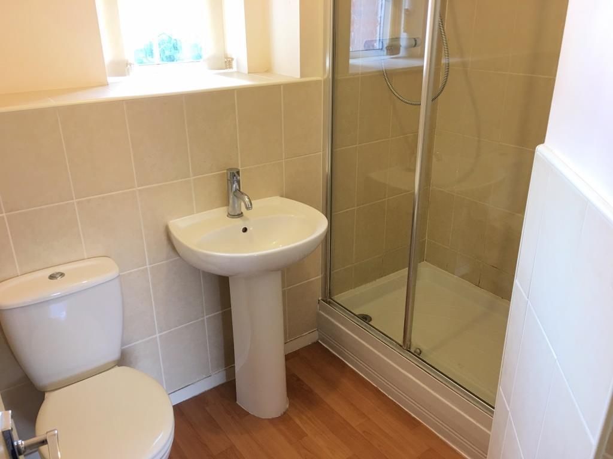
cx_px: 306
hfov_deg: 61.7
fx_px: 514
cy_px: 230
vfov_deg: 48.2
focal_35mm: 29
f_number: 2.2
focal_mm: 4.15
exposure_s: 1/17
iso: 40
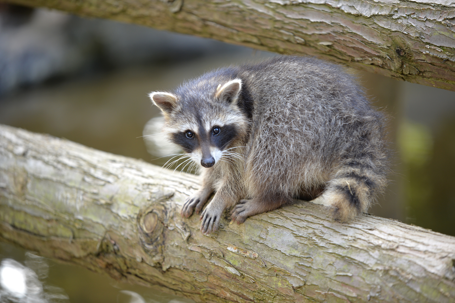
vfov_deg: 6.9
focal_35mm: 200
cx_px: 228
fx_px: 2526
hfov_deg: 10.3
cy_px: 152
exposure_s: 1/160
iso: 400
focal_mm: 200
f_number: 2.8
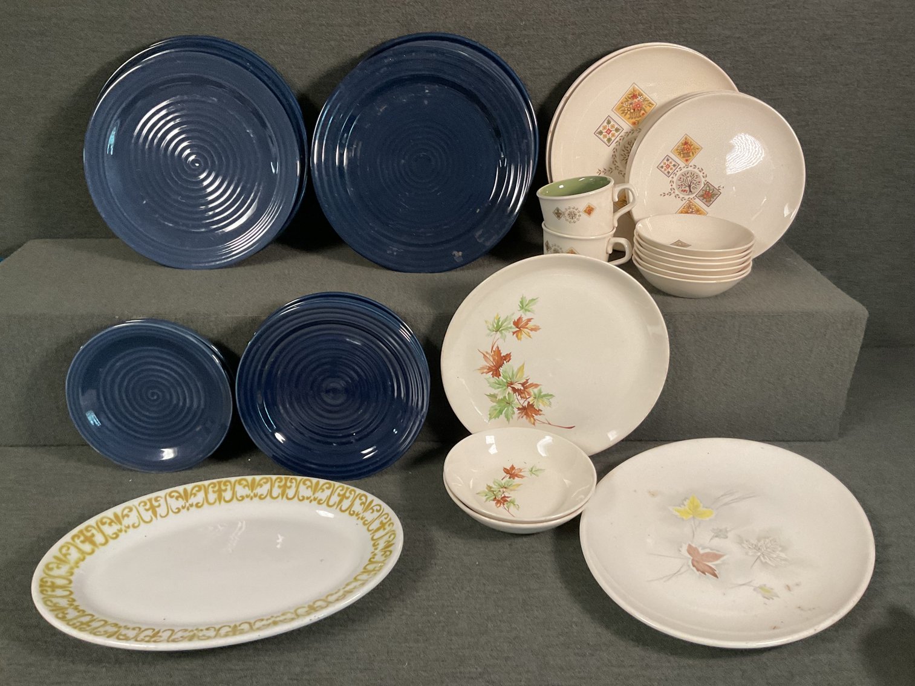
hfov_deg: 61.7
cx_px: 458
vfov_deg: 48.2
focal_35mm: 29
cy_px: 343
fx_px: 767
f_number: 1.8
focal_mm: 3
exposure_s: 1/60
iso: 160
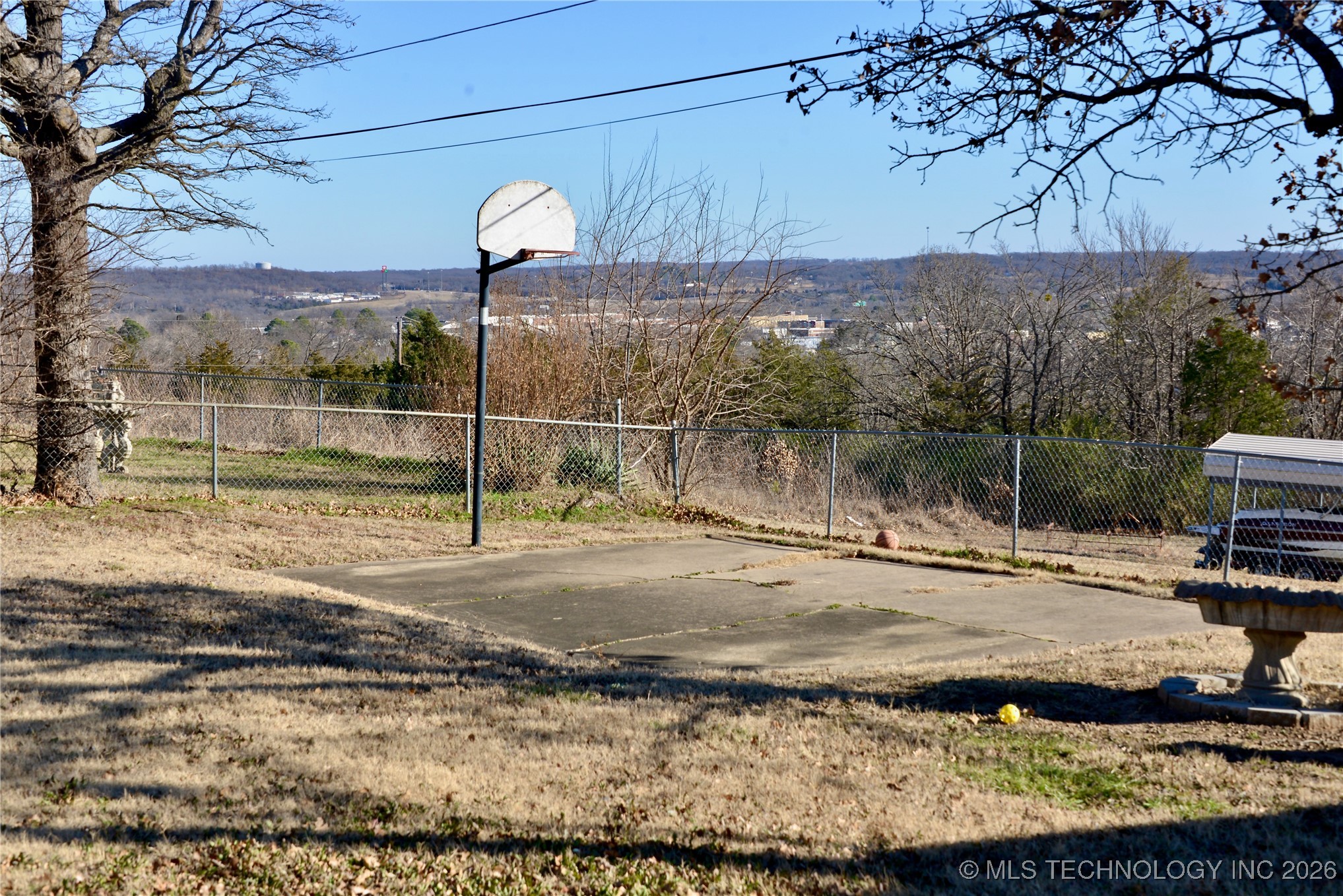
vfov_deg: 24.6
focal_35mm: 55
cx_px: 672
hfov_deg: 36.2
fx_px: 2052
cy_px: 448
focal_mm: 55
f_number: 10
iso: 320
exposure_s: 1/400
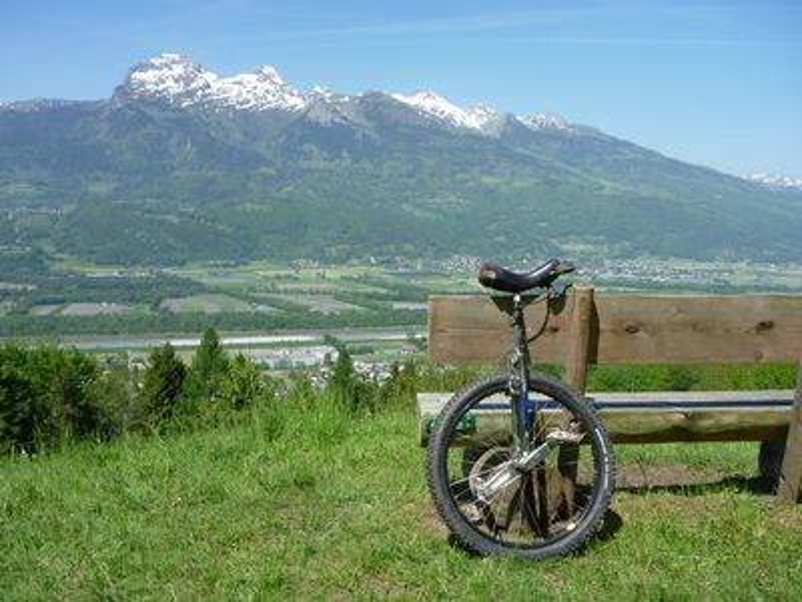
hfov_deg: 54.0
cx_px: 401
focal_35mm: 34
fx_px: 788
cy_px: 301
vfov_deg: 41.8
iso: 80
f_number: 3.7
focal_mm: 6
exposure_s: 1/500
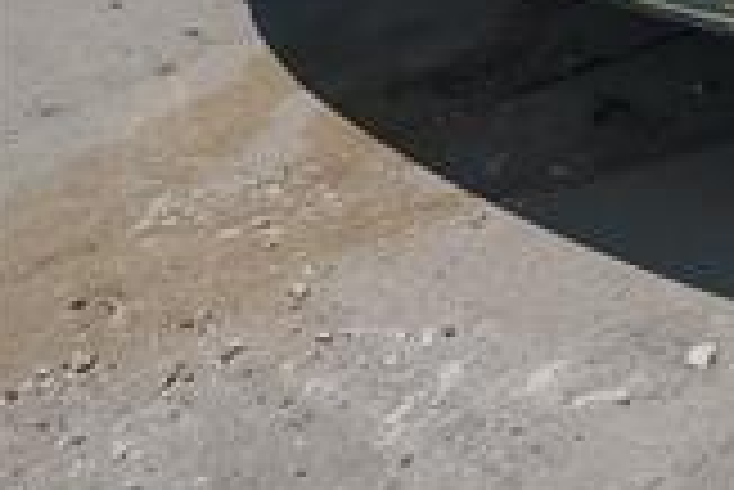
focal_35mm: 106
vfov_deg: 11.5
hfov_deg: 15.7
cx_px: 1423
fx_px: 2163
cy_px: -530
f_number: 2.4
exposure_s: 1/4817
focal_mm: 4.3
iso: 50
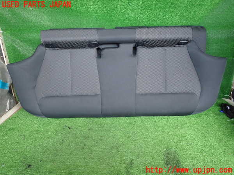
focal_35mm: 25
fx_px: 169
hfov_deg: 69.4
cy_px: 88
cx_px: 117
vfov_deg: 54.9
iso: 200
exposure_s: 1/80
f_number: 2
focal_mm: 4.5
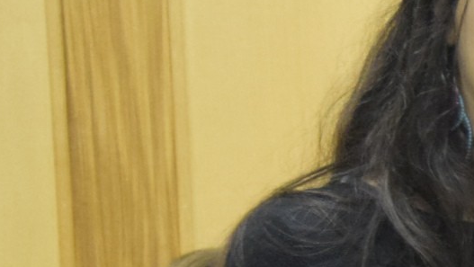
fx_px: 2917
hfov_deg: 8.4
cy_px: 457
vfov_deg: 5.2
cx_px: 1176
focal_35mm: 232
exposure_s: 1/160
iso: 2800
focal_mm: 26
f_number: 4
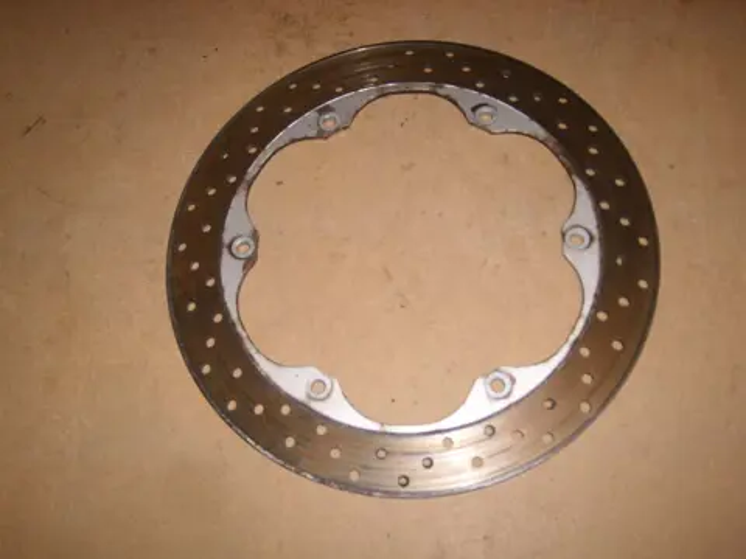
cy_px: 280
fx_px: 754
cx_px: 373
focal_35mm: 35
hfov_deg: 52.6
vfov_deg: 40.7
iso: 50
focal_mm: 5.8
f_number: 7.1
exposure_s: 1/30
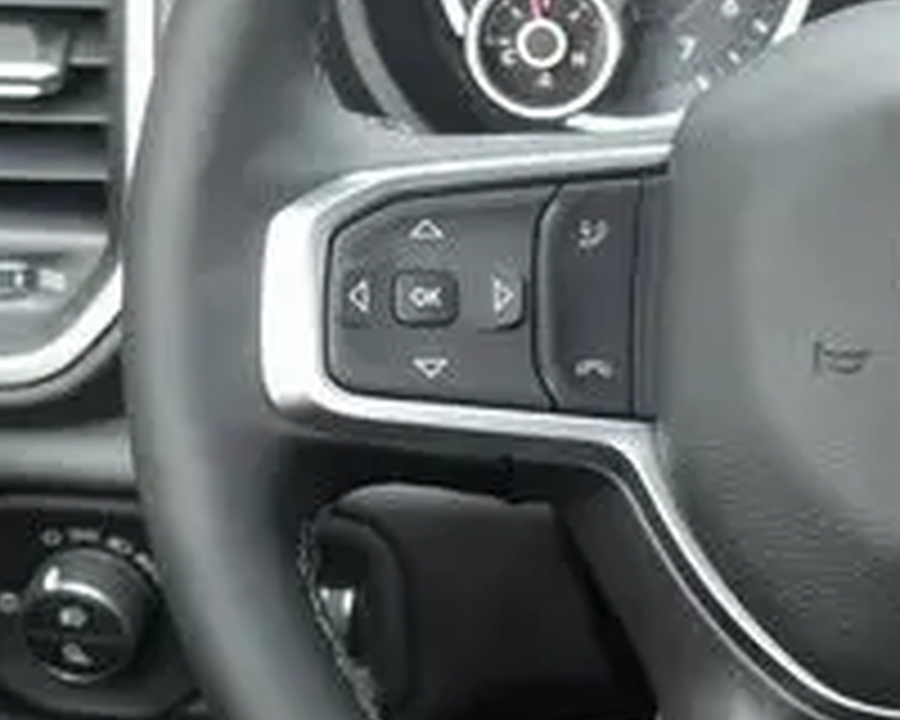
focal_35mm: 131
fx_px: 3489
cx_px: 1071
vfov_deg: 11.8
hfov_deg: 14.3
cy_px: 295
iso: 320
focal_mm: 21
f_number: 5
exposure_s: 1/60
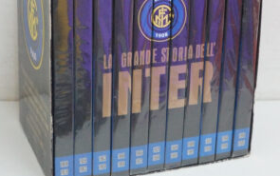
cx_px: 141
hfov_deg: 47.2
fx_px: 321
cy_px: 32
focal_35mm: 42
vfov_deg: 29.8
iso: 3200
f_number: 7.1
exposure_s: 1/60
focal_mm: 18
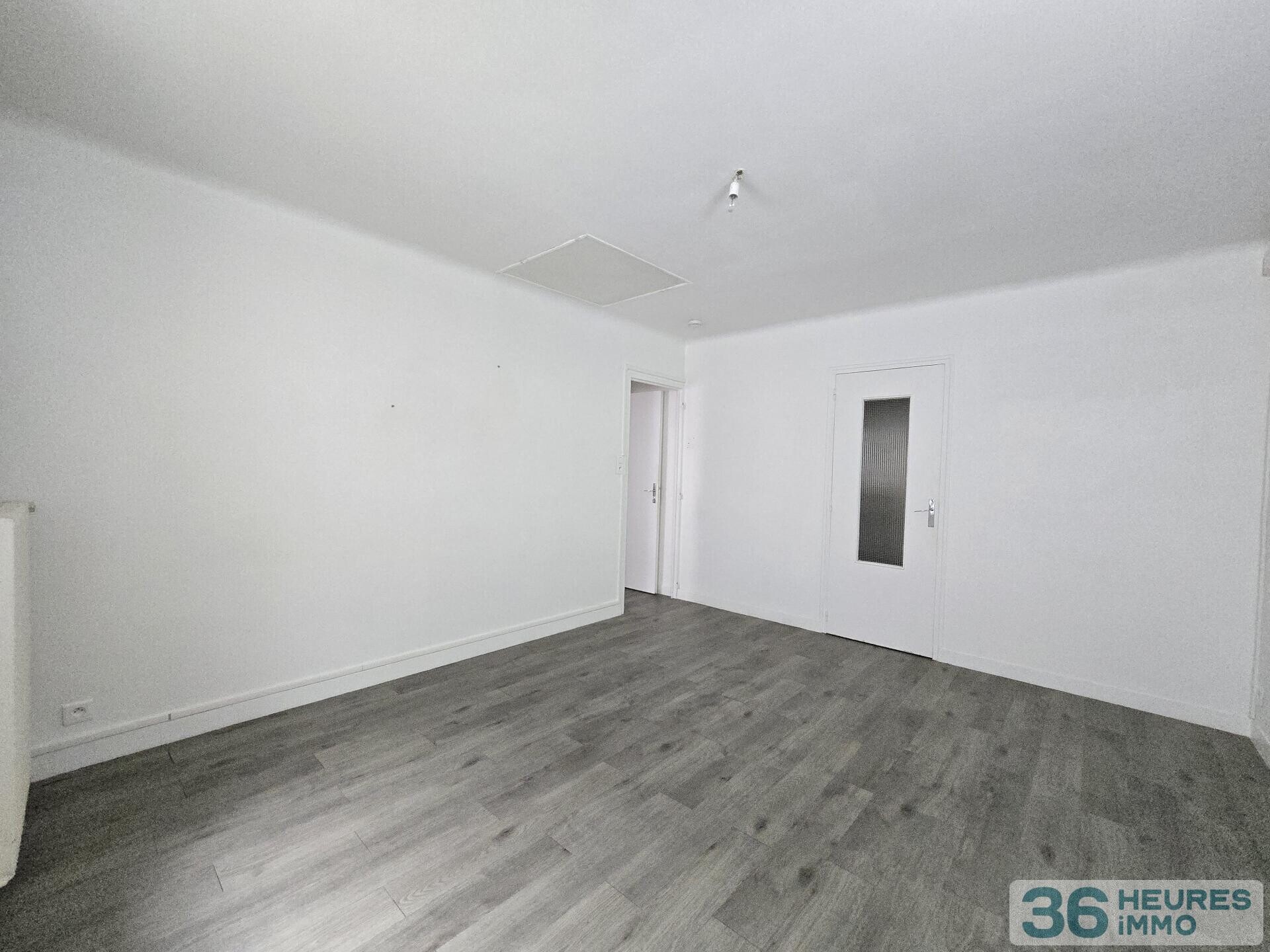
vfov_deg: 89.9
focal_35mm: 13
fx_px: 477
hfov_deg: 106.2
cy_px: 476
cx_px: 635
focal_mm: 2.2
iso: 1600
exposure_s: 1/50
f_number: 2.2
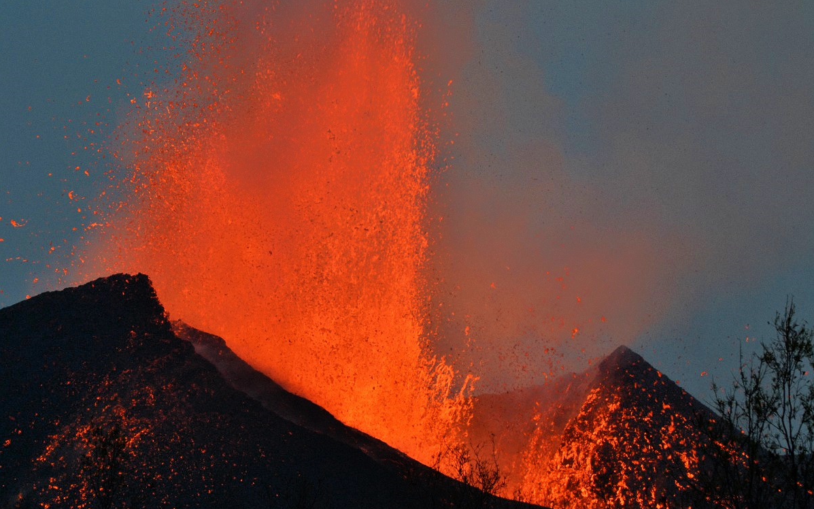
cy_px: 259
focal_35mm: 192
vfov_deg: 6.9
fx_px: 4248
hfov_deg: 10.9
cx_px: 407
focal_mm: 125
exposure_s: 1/60
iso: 280
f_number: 8
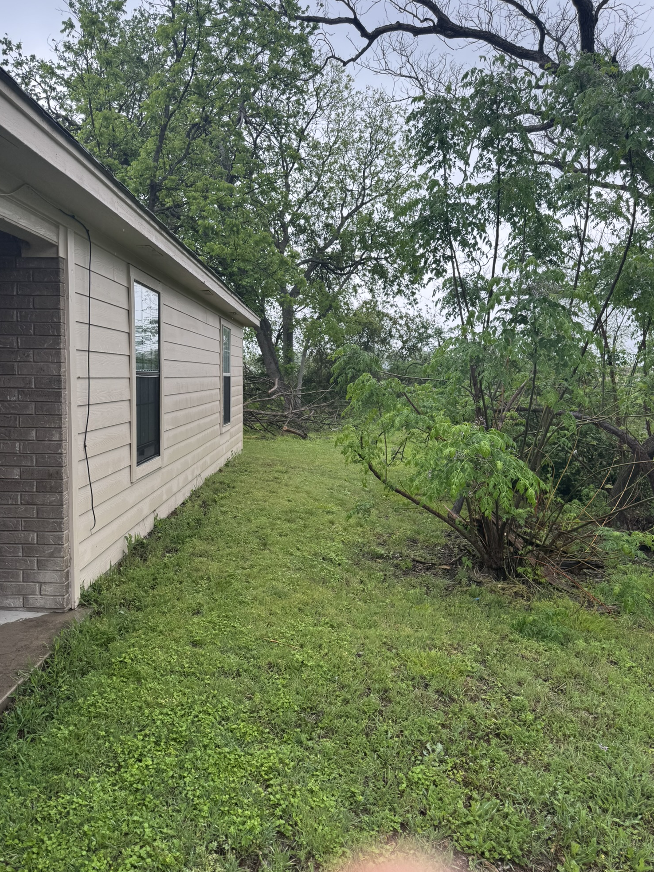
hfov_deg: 54.9
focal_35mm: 25
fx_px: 630
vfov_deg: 69.4
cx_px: 322
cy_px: 425
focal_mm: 6.76
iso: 64
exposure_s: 1/218
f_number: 1.78
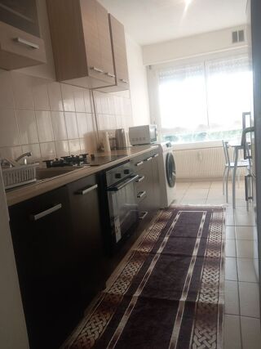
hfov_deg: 51.3
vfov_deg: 65.3
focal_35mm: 27
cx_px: 130
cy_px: 174
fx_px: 272
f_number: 1.8
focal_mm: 4
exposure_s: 1/50
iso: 40
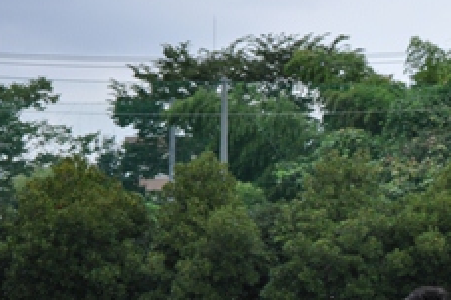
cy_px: 297
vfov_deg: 5.9
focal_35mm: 232
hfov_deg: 8.7
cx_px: 582
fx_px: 2909
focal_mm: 55
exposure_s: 1/1250
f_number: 5.6
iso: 400
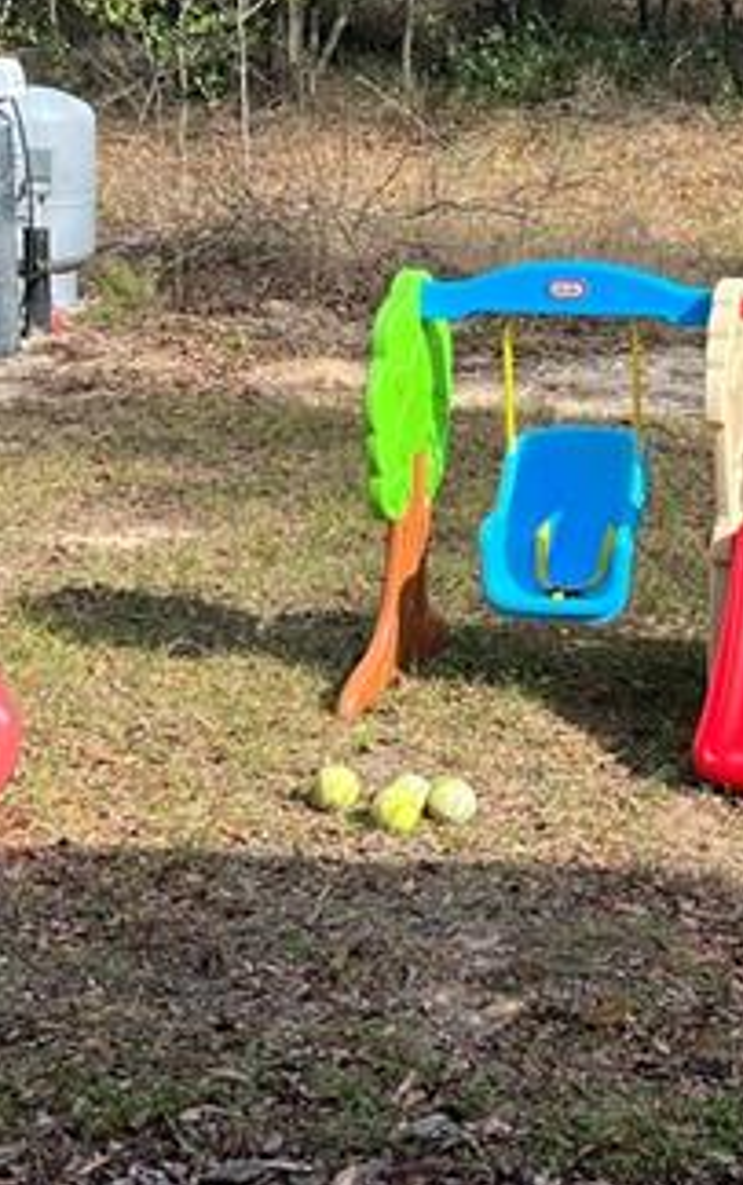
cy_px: 395
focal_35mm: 87
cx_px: 520
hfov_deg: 15.0
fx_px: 2814
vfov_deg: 23.7
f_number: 1.5
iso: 50
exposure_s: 1/1135
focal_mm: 5.7
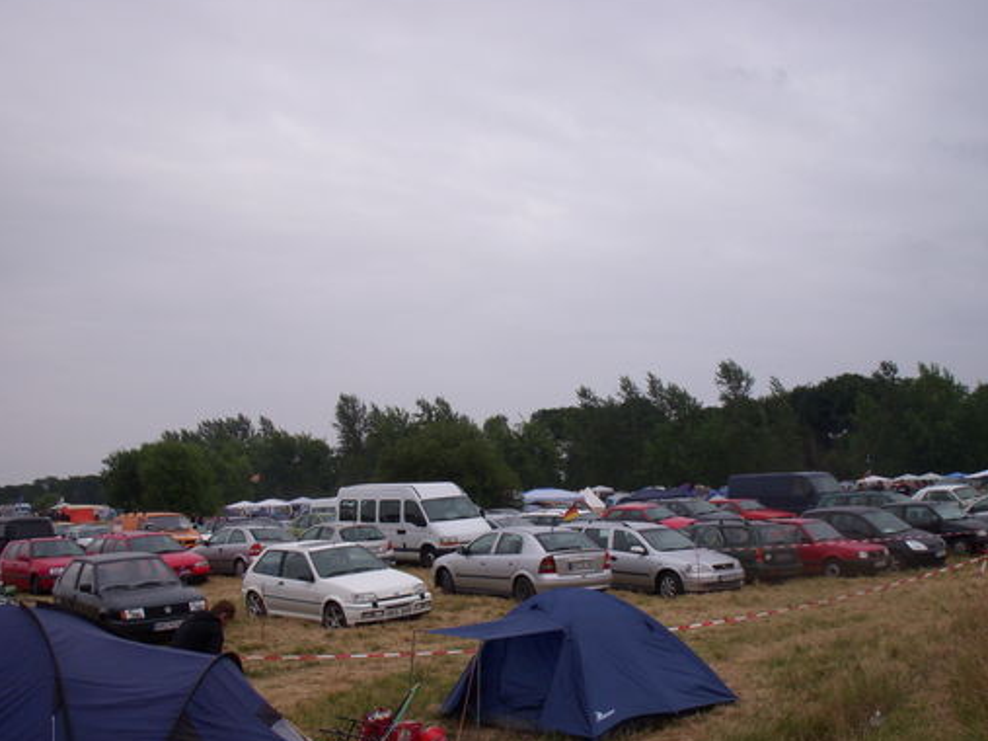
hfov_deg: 39.6
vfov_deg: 30.2
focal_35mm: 48
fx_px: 1370
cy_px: 439
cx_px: 553
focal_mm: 6.3
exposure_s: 1/50
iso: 100
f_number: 3.3
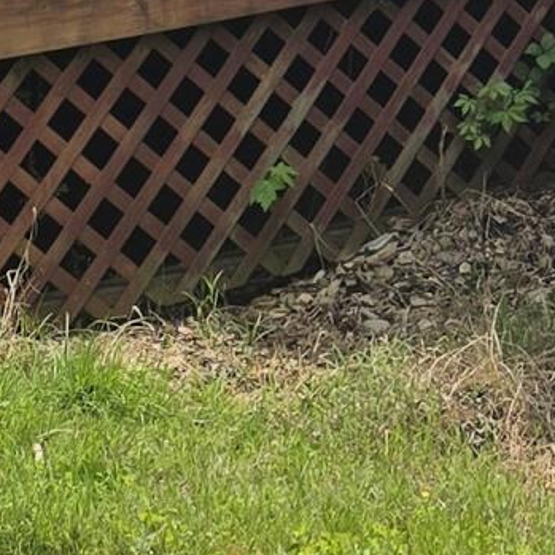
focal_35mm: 175
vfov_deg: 9.6
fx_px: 3174
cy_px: -337
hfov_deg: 9.8
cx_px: 765
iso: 12
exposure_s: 1/781
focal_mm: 6.3
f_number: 1.7
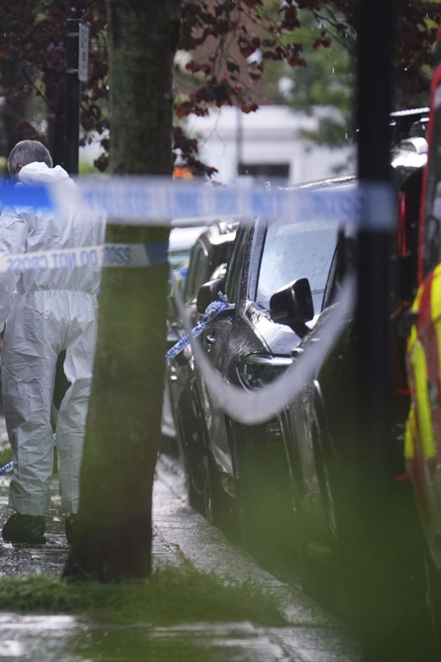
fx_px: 5530
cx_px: 26
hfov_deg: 4.6
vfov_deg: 6.8
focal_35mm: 301
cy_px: 331
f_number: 2.8
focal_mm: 200
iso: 800
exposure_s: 1/400
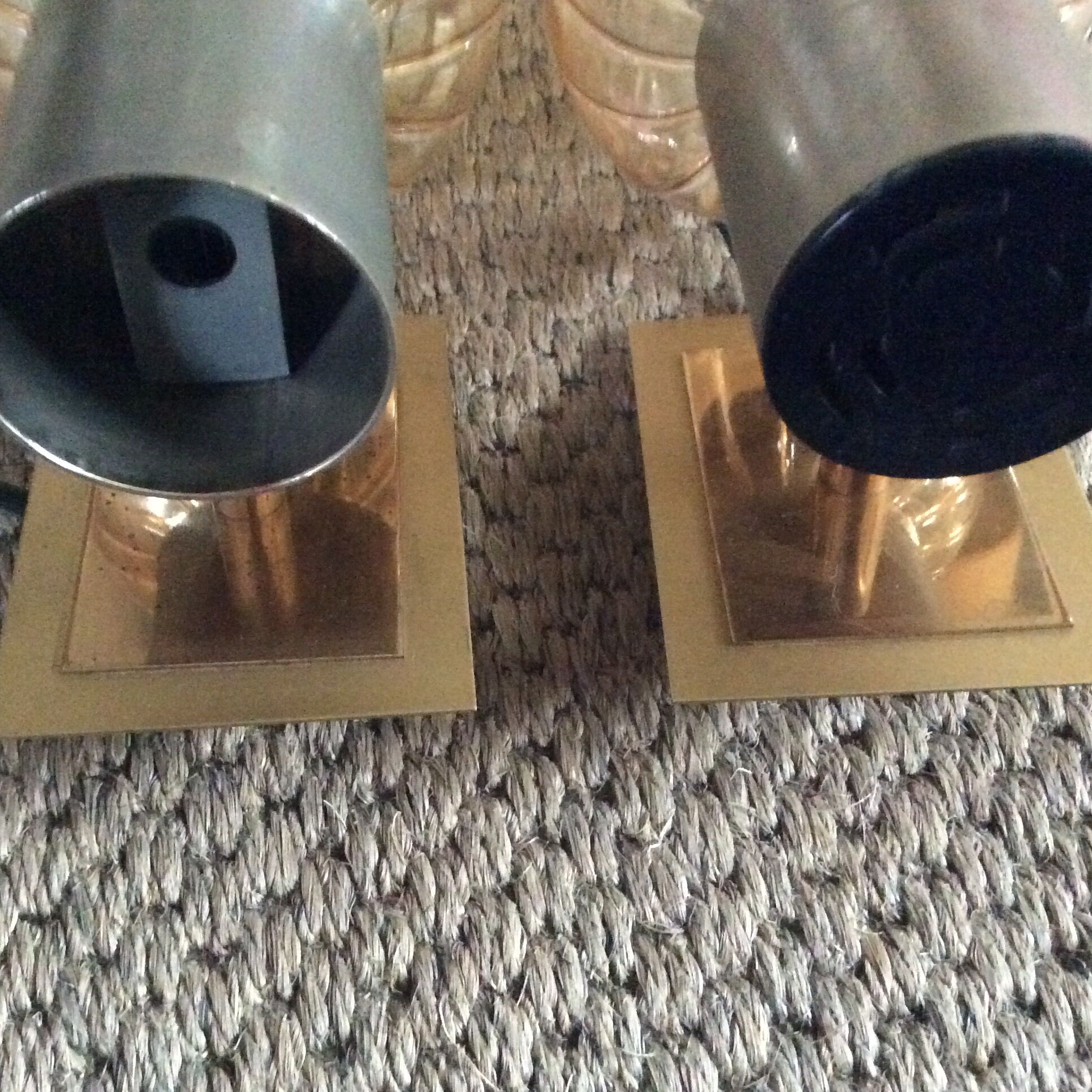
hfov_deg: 43.8
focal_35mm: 38
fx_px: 1356
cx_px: 498
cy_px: 547
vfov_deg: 43.9
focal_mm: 3.3
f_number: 2.4
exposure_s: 1/17
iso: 800
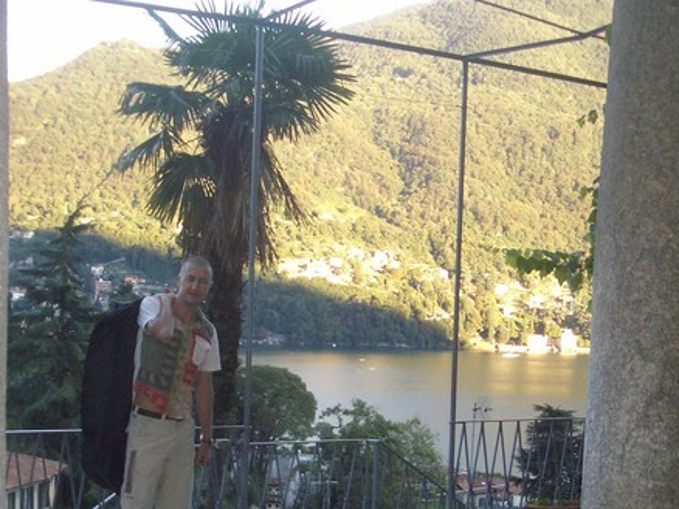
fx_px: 1255
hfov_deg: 30.3
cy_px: 357
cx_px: 371
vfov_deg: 22.8
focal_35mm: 64
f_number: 2.6
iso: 100
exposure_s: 1/160
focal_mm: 5.8
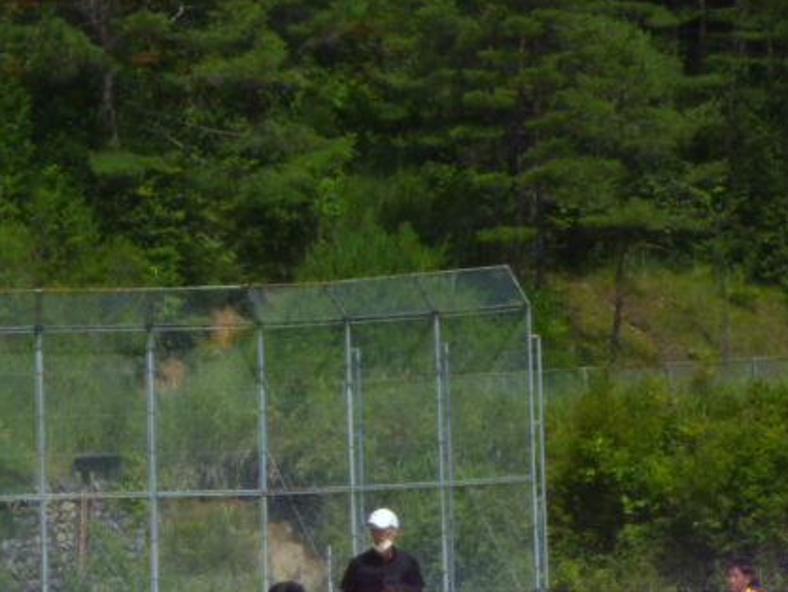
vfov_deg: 4.8
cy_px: 673
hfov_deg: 6.4
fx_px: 6991
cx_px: 193
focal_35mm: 307
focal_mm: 22
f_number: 5.9
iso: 80
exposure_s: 1/500
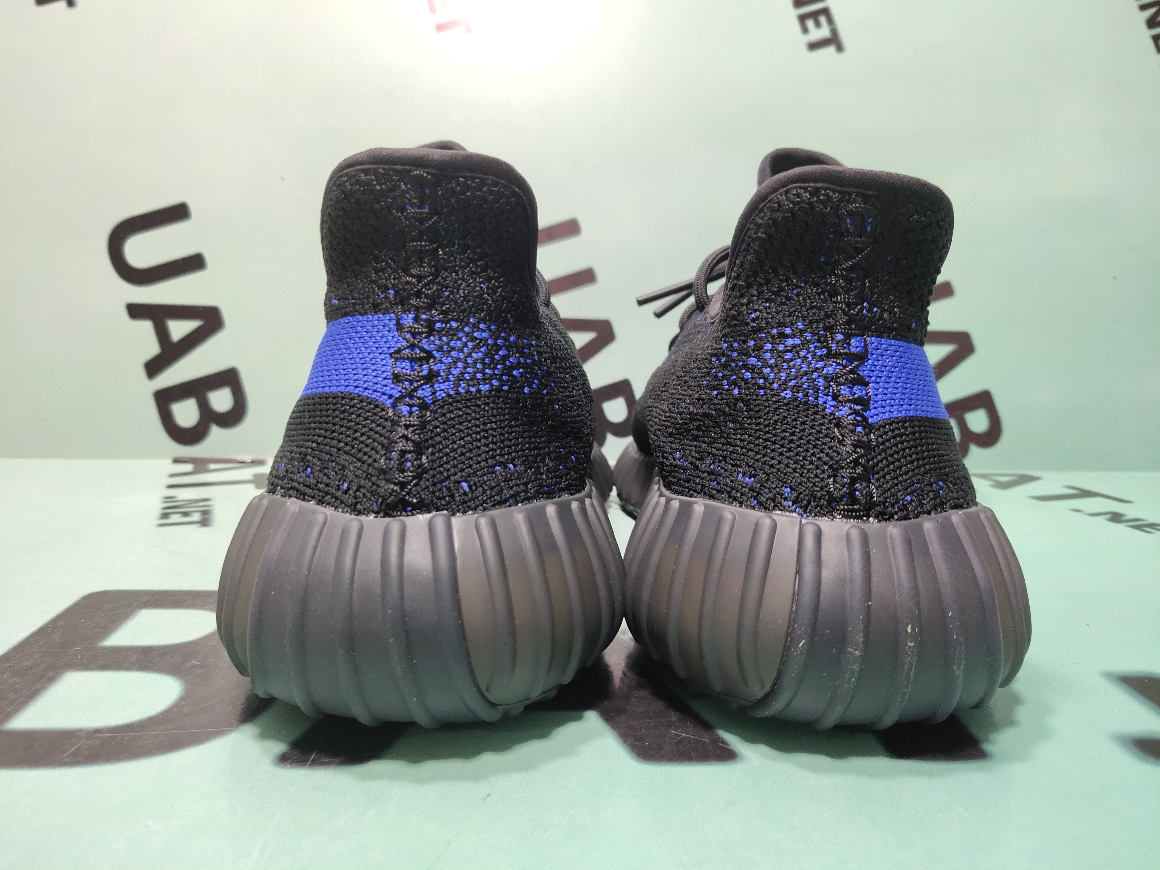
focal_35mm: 30
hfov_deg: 60.0
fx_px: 1005
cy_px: 435
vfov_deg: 46.8
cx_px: 580
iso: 193
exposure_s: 1/50
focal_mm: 4.35
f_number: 1.79
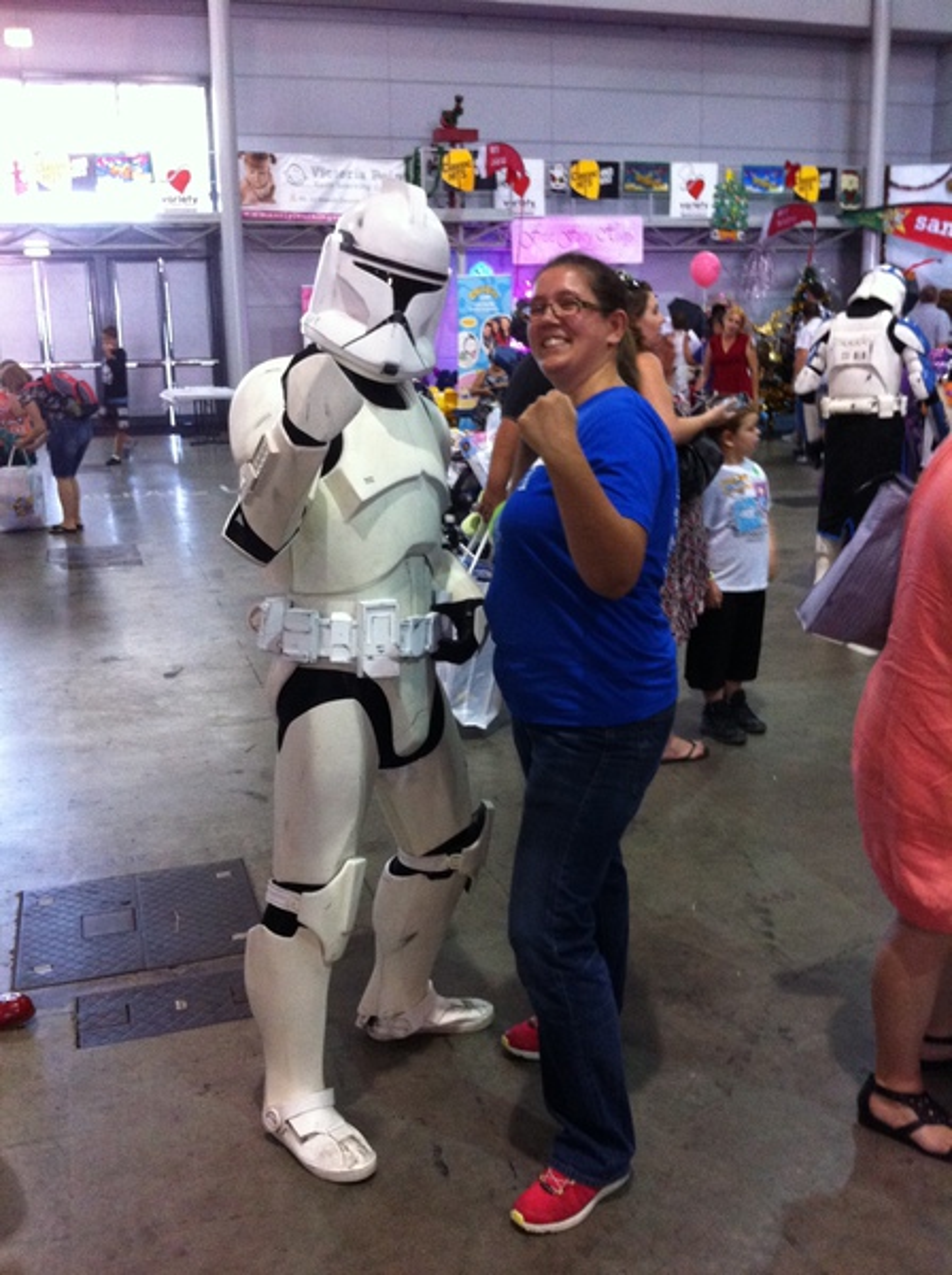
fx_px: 1287
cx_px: 476
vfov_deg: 52.7
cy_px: 638
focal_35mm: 35
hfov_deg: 40.6
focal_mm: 3.85
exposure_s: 1/15
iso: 400
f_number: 2.8
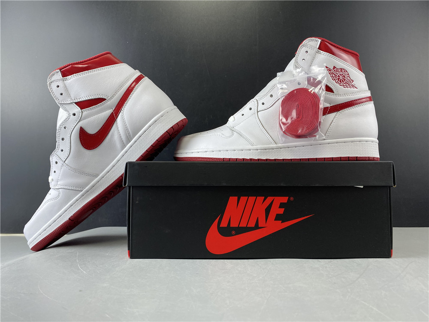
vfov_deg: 53.1
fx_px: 322
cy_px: 161
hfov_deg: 67.3
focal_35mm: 26
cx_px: 214
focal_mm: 4.25
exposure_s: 1/100
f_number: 1.8
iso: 100
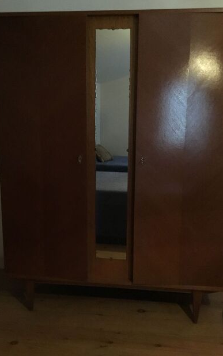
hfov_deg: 37.3
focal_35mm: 34
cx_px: 114
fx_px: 331
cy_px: 173
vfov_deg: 56.7
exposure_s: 1/17
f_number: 2.4
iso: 800
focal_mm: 3.3
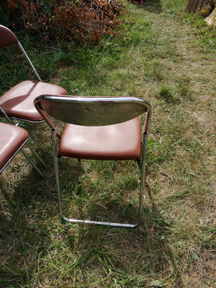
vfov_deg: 65.3
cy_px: 144
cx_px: 108
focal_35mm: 27
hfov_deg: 51.4
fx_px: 225
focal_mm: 3.95
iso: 50
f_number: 1.8
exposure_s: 1/724
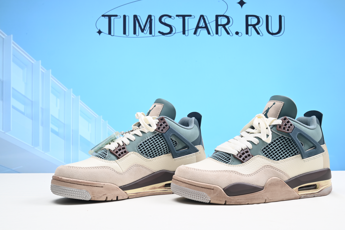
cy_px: 115
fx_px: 393
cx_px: 172
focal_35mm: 41
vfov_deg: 32.7
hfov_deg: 47.4
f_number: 16
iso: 100
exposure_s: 1/2
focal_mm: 41
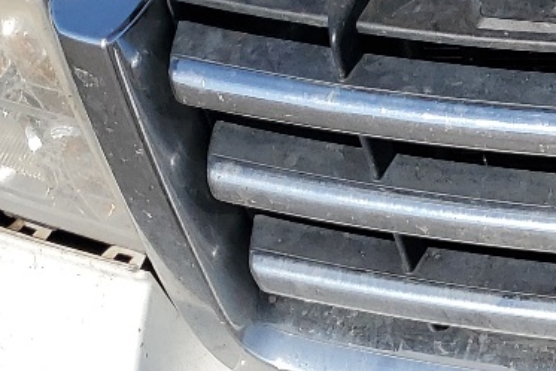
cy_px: -80
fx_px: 1792
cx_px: 987
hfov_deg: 15.3
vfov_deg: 11.6
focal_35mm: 116
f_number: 1.5
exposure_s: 1/5000
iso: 50
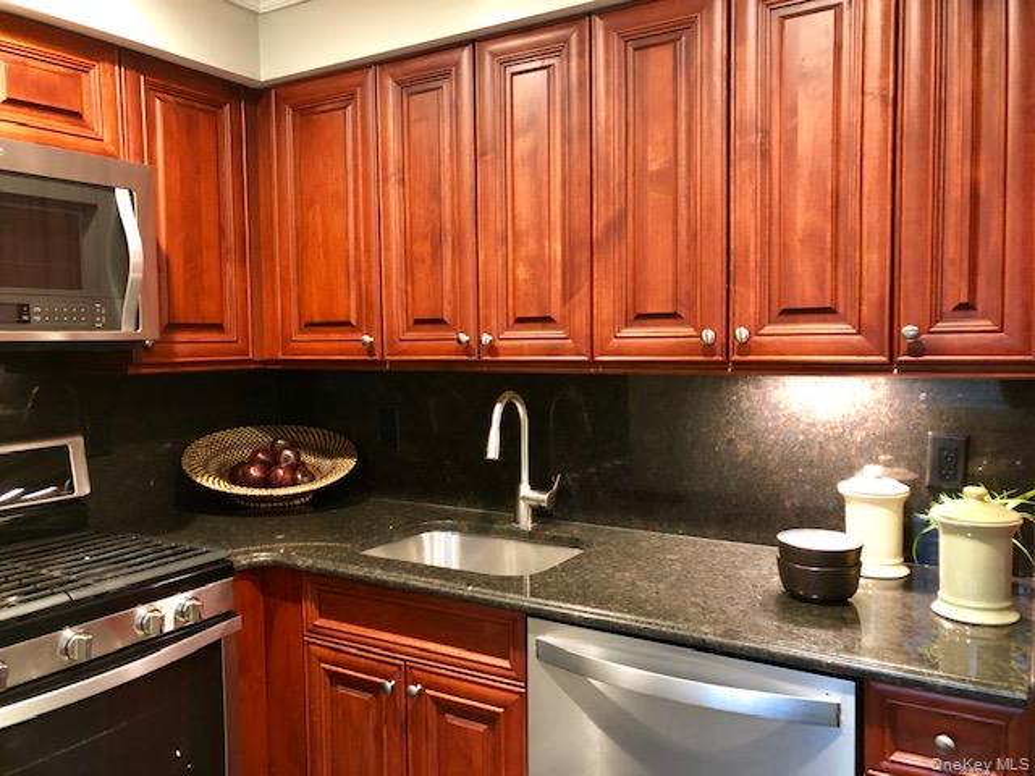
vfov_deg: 49.7
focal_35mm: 28
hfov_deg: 63.4
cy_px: 388
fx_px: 837
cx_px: 518
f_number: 1.8
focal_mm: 3.99
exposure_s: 1/7
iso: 100
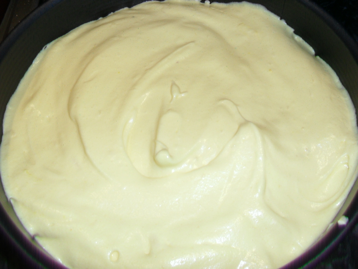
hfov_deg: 52.6
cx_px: 179
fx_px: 362
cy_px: 134
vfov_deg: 40.7
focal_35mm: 35
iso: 160
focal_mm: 6.3
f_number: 3.2
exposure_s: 1/45
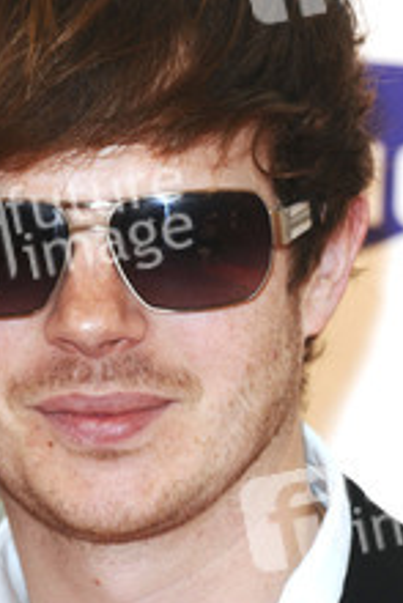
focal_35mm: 305
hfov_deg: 4.5
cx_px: 133
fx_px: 5113
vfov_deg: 6.7
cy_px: 370
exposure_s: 1/160
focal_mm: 112
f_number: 5.6
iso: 200
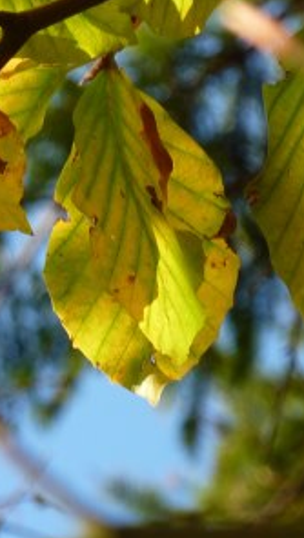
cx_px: -20
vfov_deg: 3.4
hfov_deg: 1.9
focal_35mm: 638
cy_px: 118
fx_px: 9122
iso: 80
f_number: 4
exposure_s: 1/125
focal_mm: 38.5
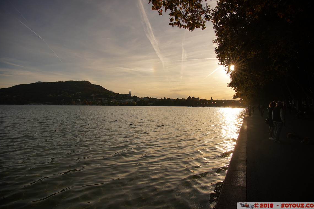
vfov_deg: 59.5
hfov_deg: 81.2
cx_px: 157
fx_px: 183
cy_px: 101
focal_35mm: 21
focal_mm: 20
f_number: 8
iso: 100
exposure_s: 1/800
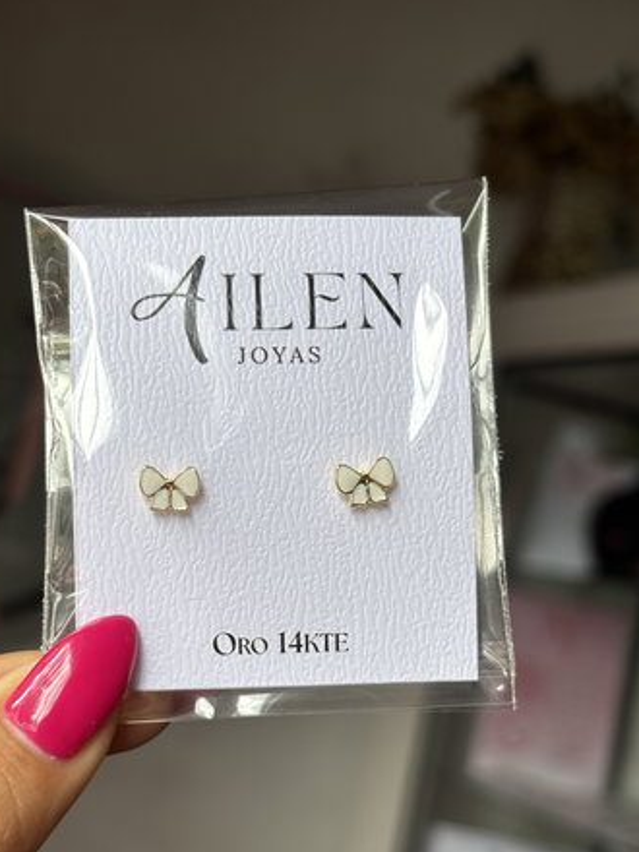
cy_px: 473
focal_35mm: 63
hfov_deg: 23.3
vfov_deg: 30.7
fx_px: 1551
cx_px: 267
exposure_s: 1/183
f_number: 1.6
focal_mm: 5.96
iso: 32
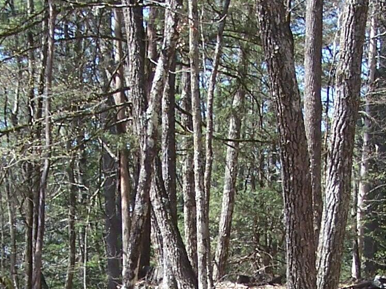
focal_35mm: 131
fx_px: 1461
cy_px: 352
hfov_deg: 15.1
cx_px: 203
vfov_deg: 11.1
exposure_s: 1/320
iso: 80
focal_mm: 6.3
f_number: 2.8
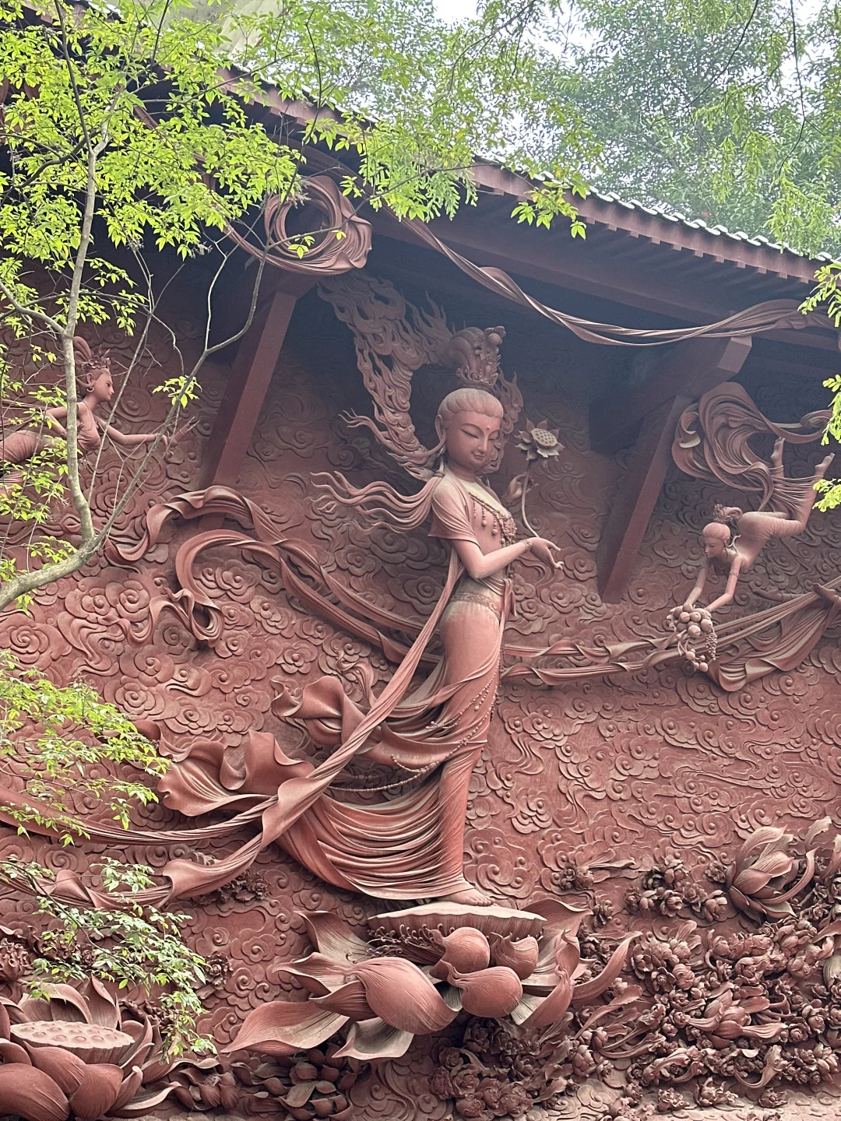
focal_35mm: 48
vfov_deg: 39.7
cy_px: 560
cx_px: 420
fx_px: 1555
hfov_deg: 30.3
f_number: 1.78
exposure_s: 1/60
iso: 125
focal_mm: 6.86
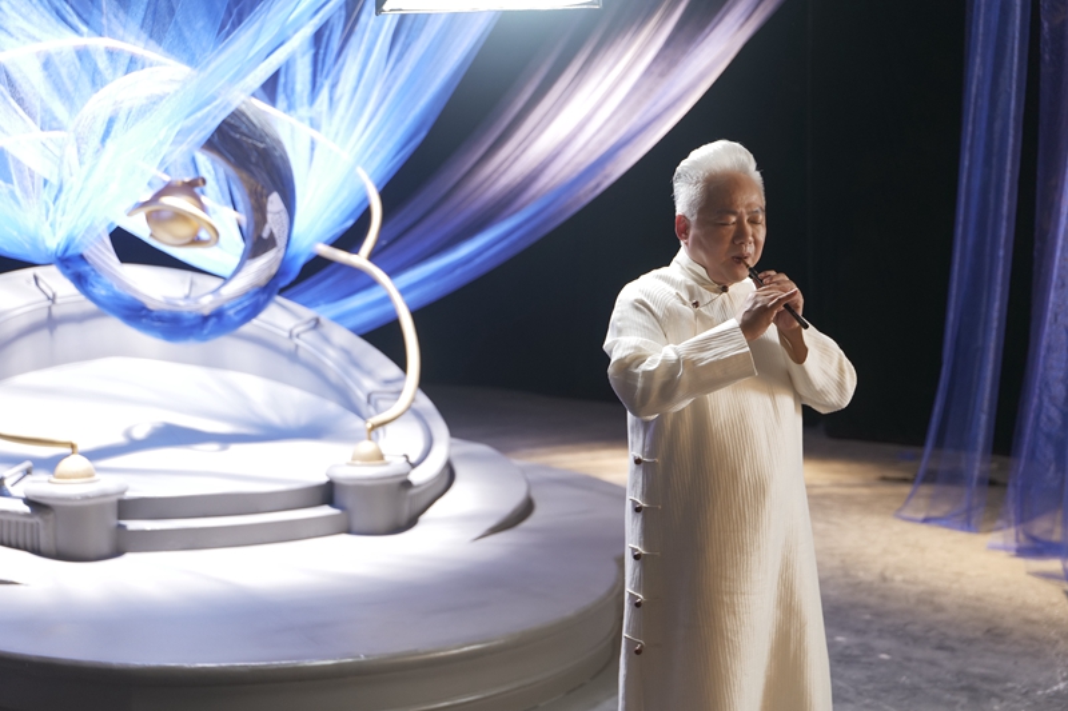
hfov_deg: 47.4
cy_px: 356
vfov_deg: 32.6
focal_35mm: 41
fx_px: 1216
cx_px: 534
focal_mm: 41
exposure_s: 1/100
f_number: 2.8
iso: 1600
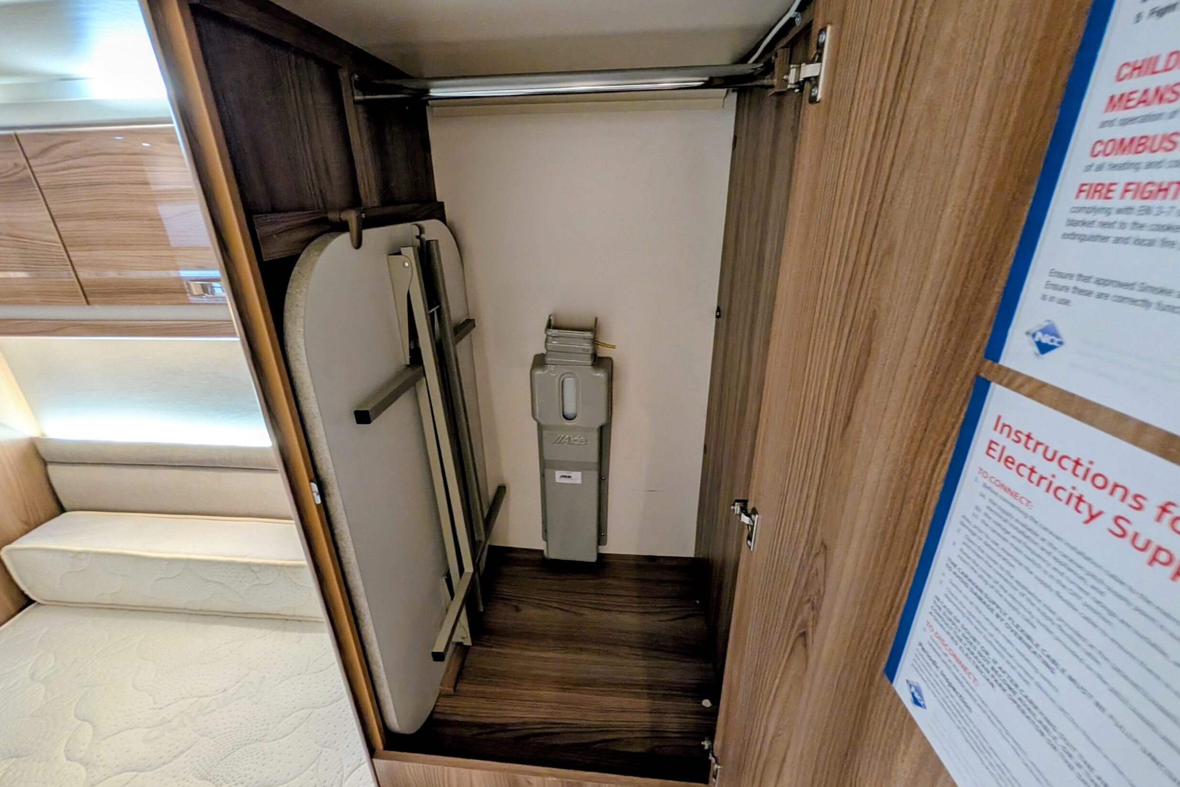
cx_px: 574
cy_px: 373
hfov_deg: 108.3
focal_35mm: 13
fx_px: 426
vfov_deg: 85.4
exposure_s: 1/23.9
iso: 146
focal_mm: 2.02
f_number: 1.7
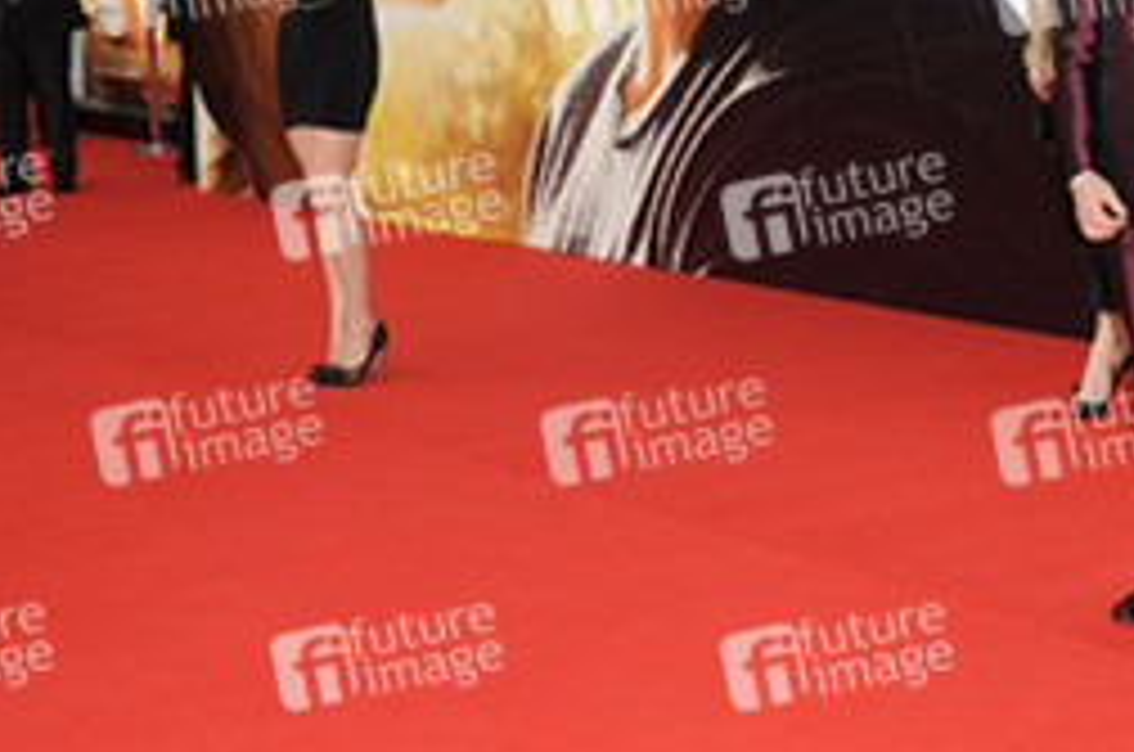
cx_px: 718
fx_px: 2704
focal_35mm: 86
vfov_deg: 15.7
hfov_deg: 23.6
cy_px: 95
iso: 800
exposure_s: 1/125
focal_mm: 48
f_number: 6.3
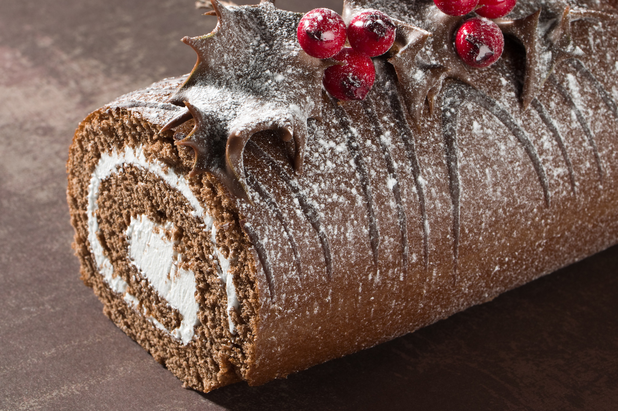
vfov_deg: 8.7
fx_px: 2700
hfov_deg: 13.1
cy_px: 206
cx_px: 309
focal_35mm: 158
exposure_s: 1/60
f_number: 16
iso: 100
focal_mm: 105
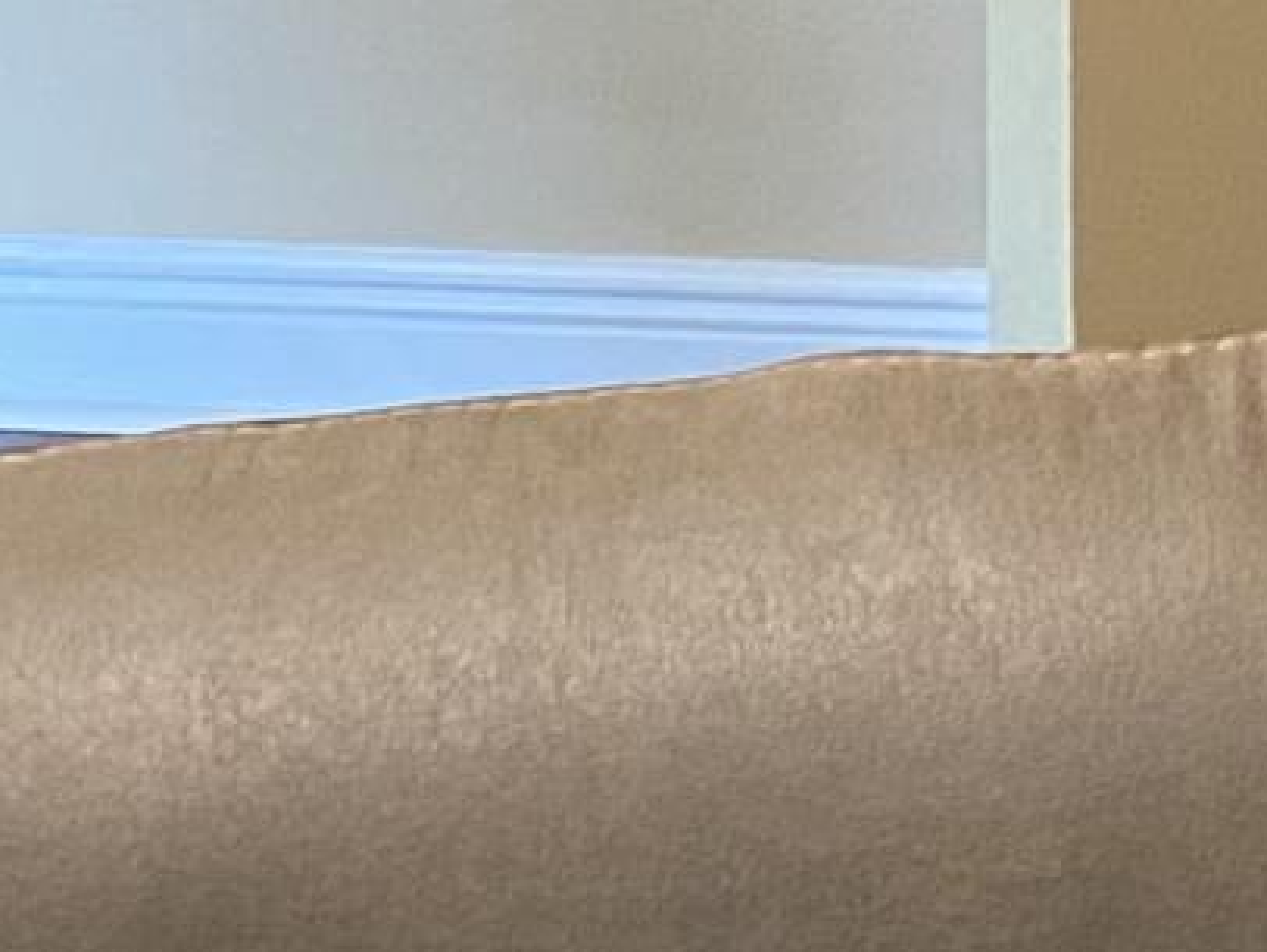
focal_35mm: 192
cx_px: 3121
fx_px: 7032
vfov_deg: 7.0
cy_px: -1907
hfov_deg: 9.2
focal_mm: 4.25
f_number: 1.8
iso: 250
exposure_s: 1/60
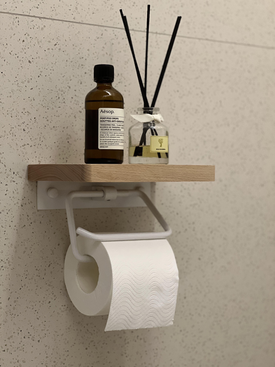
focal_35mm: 77
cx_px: 138
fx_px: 816
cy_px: 184
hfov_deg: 19.1
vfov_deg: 25.3
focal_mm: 9
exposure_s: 1/20
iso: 400
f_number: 2.8
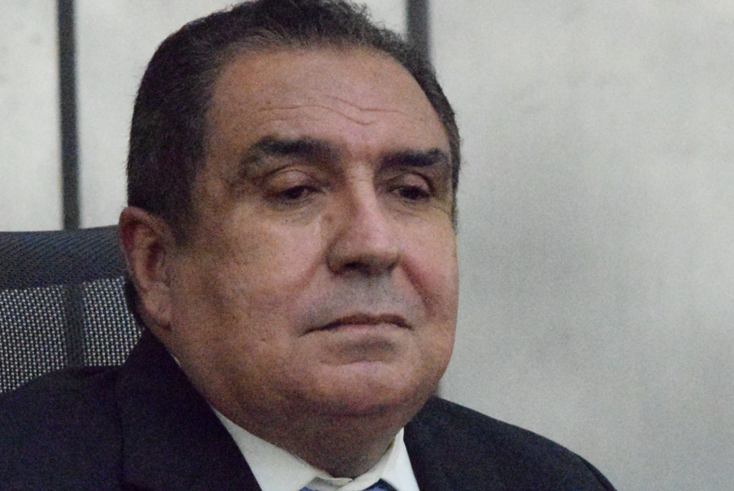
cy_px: 498
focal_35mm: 550
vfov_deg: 2.5
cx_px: 306
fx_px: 11226
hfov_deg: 3.7
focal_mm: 165
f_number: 8
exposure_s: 1/250
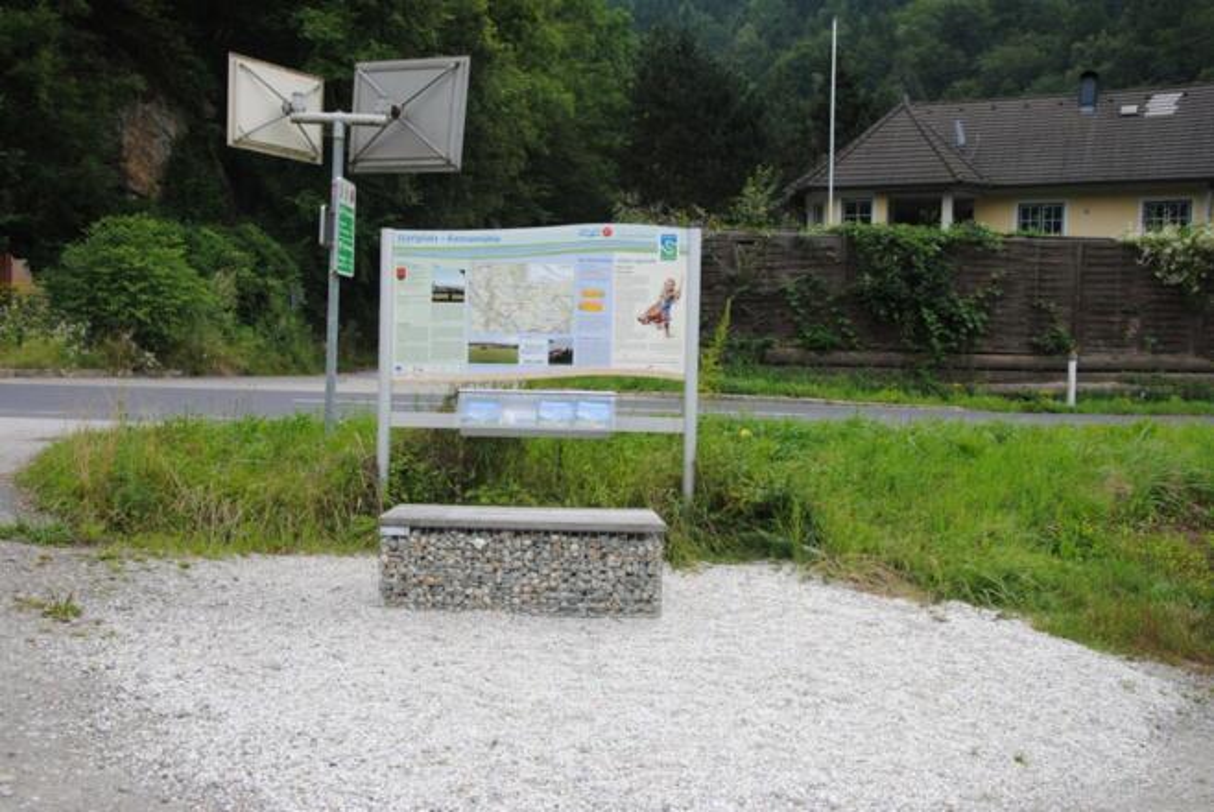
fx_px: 1266
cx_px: 607
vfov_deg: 35.6
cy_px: 406
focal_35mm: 38
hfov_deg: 51.2
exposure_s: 1/160
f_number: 6.3
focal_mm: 25
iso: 100
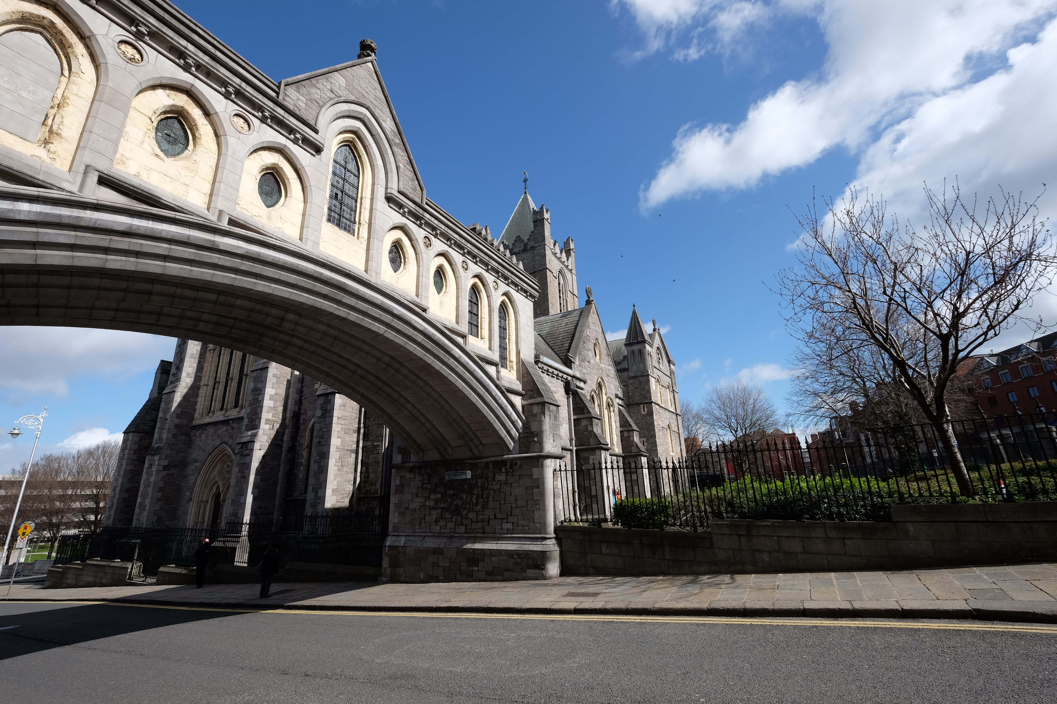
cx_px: 528
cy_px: 352
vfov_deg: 77.3
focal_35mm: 15
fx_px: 440
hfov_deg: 100.4
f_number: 8
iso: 200
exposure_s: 1/400
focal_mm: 10
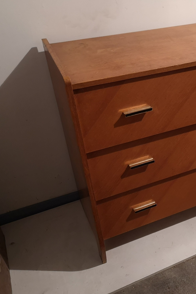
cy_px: 147
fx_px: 310
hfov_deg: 33.7
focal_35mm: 38
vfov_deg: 50.7
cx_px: 166
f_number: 1.8
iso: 400
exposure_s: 1/25
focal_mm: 3.95
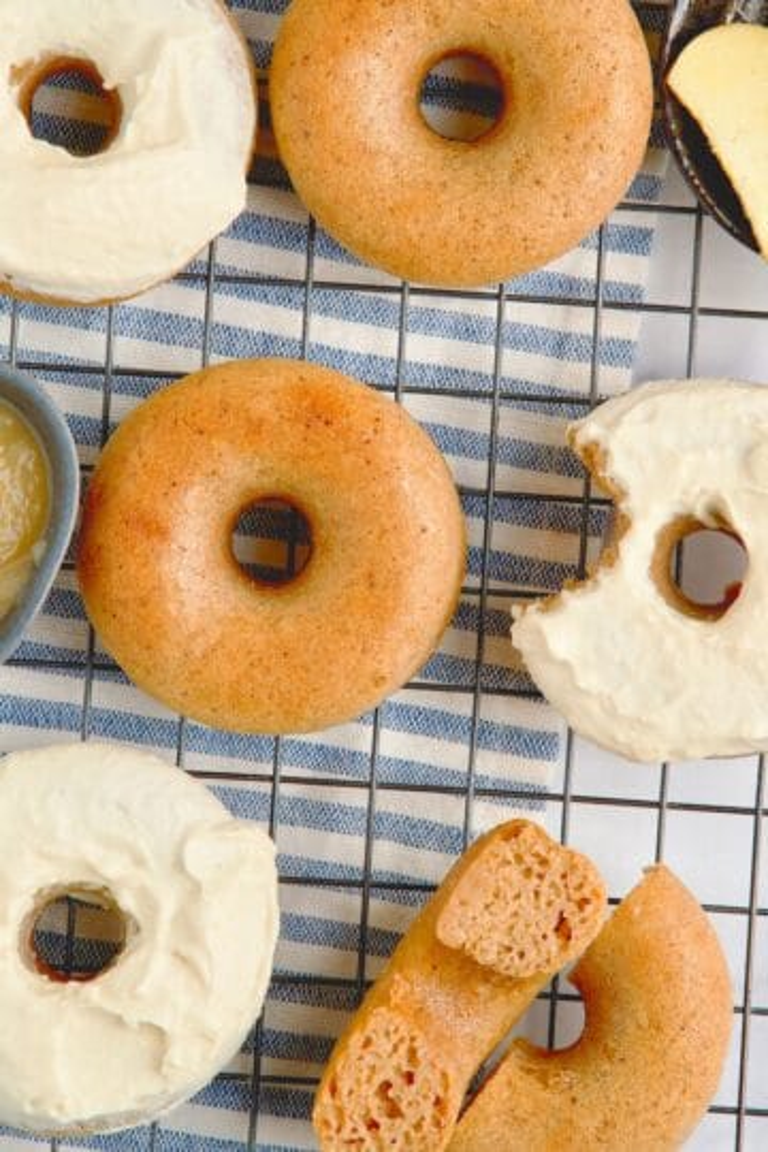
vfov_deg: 23.9
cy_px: 576
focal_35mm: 85
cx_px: 384
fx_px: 2720
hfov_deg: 16.1
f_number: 10
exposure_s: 1/160
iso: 1250
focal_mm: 85
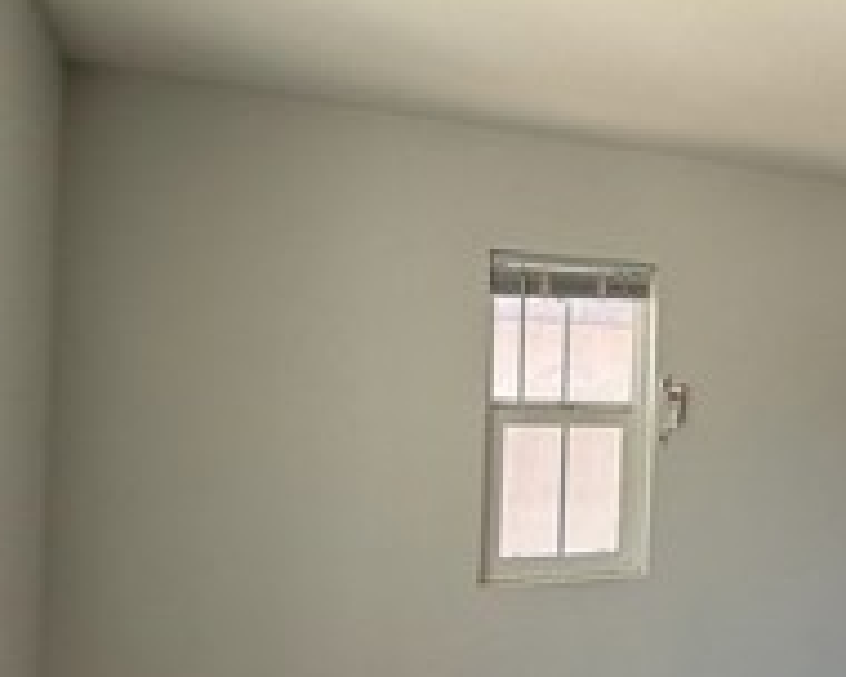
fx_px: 1152
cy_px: 405
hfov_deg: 30.4
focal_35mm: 46
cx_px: 1140
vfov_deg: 32.7
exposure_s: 1/144
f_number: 2.2
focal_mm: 2.22
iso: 64
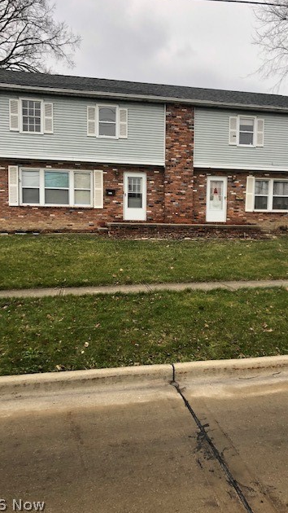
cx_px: 168
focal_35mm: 31
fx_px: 421
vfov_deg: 62.6
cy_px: 256
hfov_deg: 37.6
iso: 25
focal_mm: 3.99
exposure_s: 1/120
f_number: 1.8
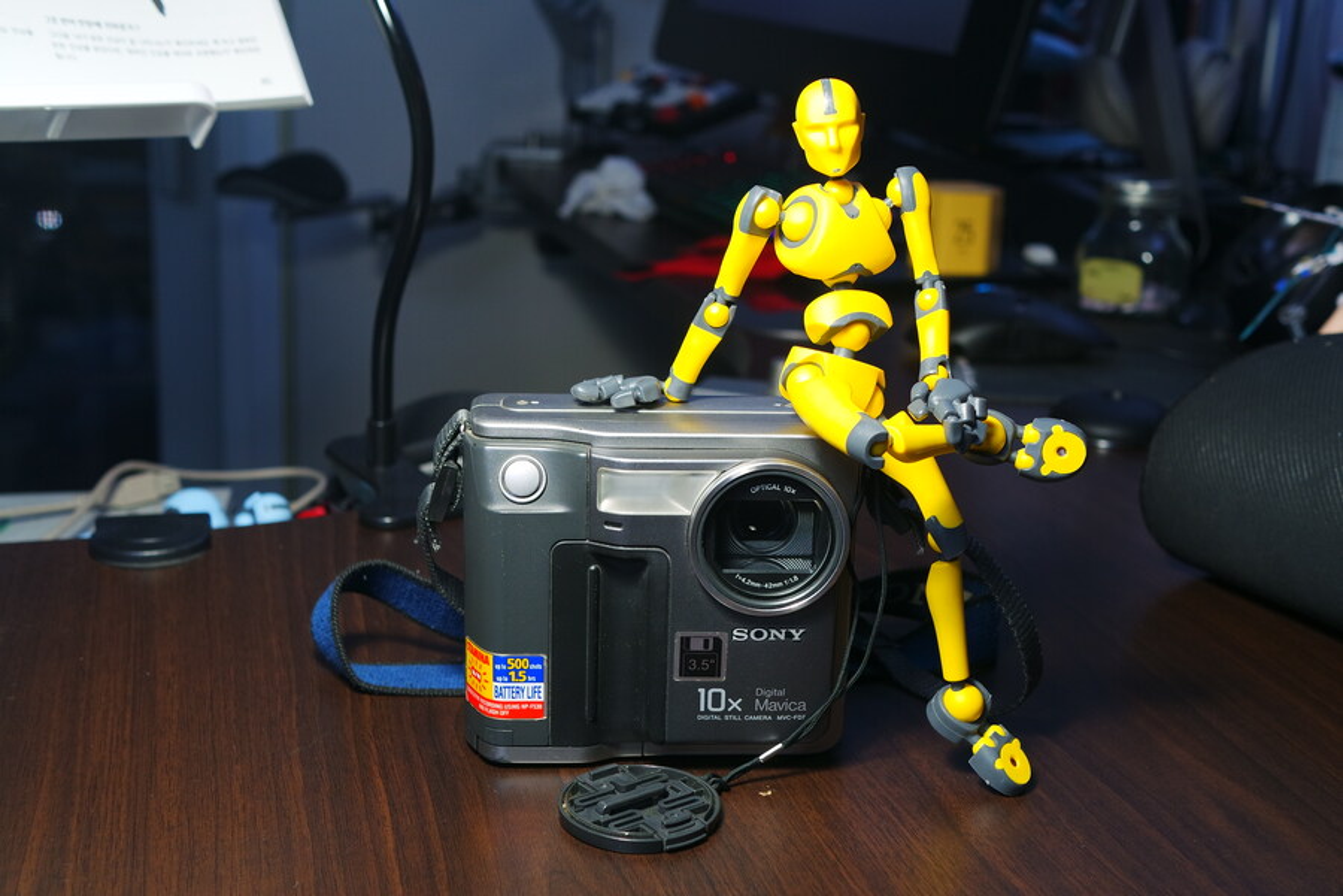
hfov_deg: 43.6
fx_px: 1679
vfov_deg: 29.9
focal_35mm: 45
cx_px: 672
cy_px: 448
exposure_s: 1/8
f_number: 3.2
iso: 200
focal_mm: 17
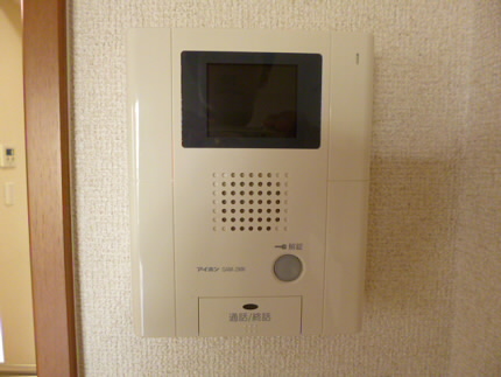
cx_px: 250
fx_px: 348
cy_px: 188
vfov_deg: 56.9
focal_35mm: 24
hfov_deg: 71.6
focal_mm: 4.3
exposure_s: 1/40
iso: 400
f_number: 2.5
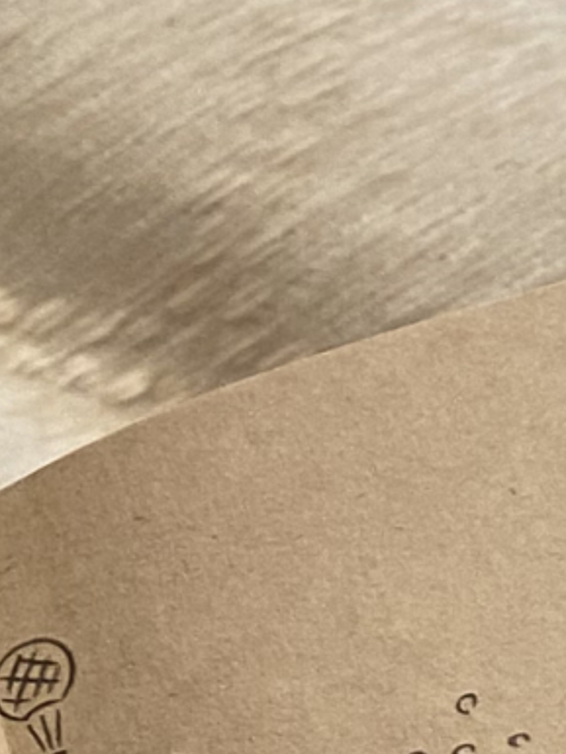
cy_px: 1931
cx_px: -1108
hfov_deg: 7.6
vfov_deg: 9.8
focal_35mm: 173
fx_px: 3770
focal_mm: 4.25
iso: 64
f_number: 1.8
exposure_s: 1/50
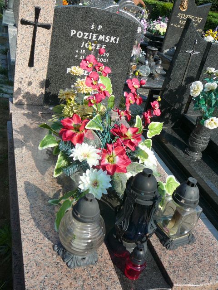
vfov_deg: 52.6
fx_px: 294
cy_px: 145
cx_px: 109
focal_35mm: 35
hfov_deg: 40.7
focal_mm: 5.2
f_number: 2.8
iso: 80
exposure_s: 1/800
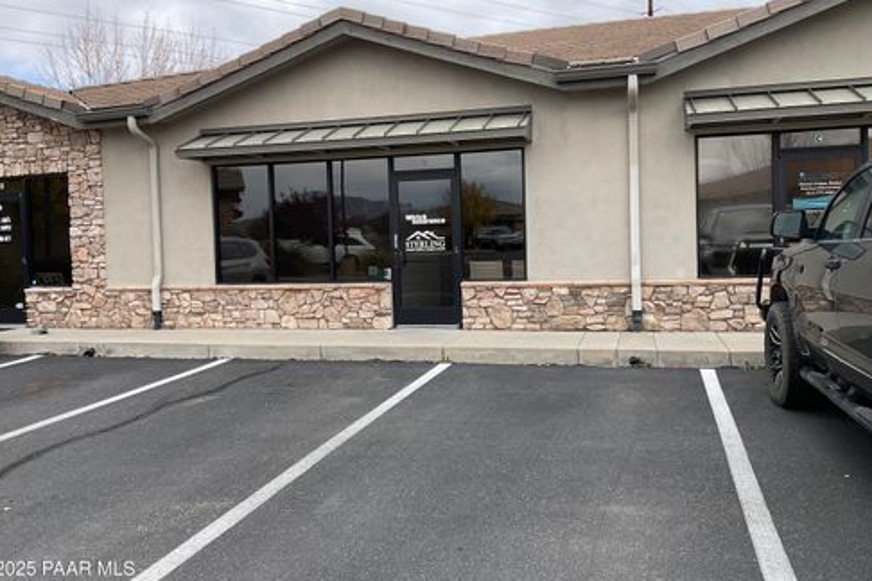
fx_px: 751
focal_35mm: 31
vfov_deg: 42.3
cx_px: 427
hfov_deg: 60.3
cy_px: 263
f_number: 1.8
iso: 16
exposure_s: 1/375
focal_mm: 3
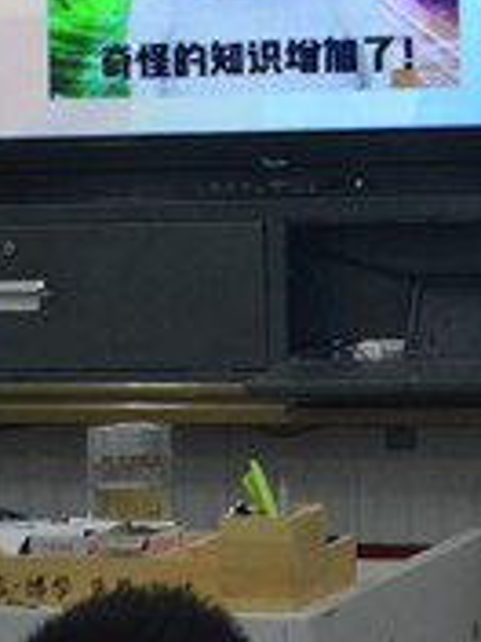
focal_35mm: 155
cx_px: 333
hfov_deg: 9.6
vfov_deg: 12.6
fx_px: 2872
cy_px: 62
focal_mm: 36
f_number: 5
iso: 1400
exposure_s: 1/60
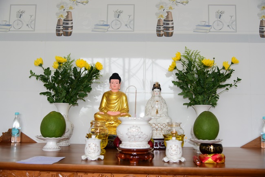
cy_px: 88
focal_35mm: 38
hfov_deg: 50.7
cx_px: 132
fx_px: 280
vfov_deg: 35.1
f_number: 4
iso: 320
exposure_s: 1/200
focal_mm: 38
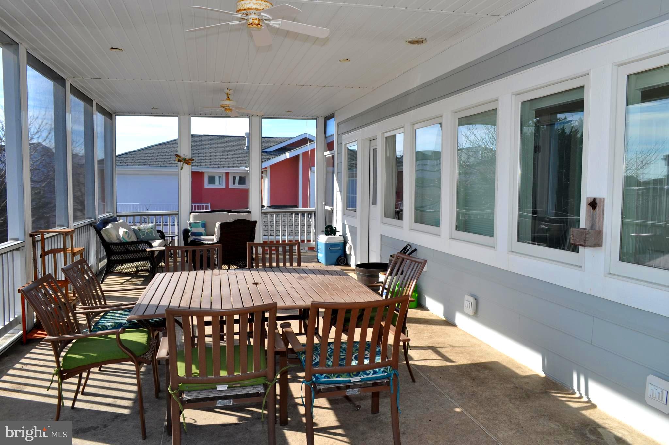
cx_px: 334
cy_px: 222
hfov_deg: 67.4
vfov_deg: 47.8
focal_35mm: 27
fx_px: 501
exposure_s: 1/200
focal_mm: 18
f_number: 9
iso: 200
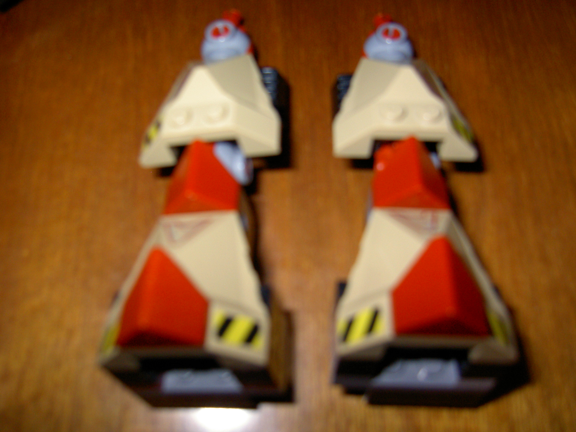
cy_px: 216
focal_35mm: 34
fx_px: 566
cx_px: 288
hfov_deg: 54.0
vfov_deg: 41.8
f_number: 2.8
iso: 100
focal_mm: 5.6
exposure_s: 1/60
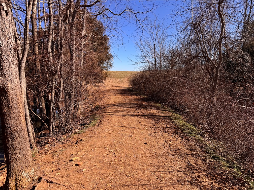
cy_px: 95
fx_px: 176
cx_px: 127
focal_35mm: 24
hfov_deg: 71.6
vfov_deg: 56.8
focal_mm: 6.76
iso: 80
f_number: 1.78
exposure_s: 1/3096
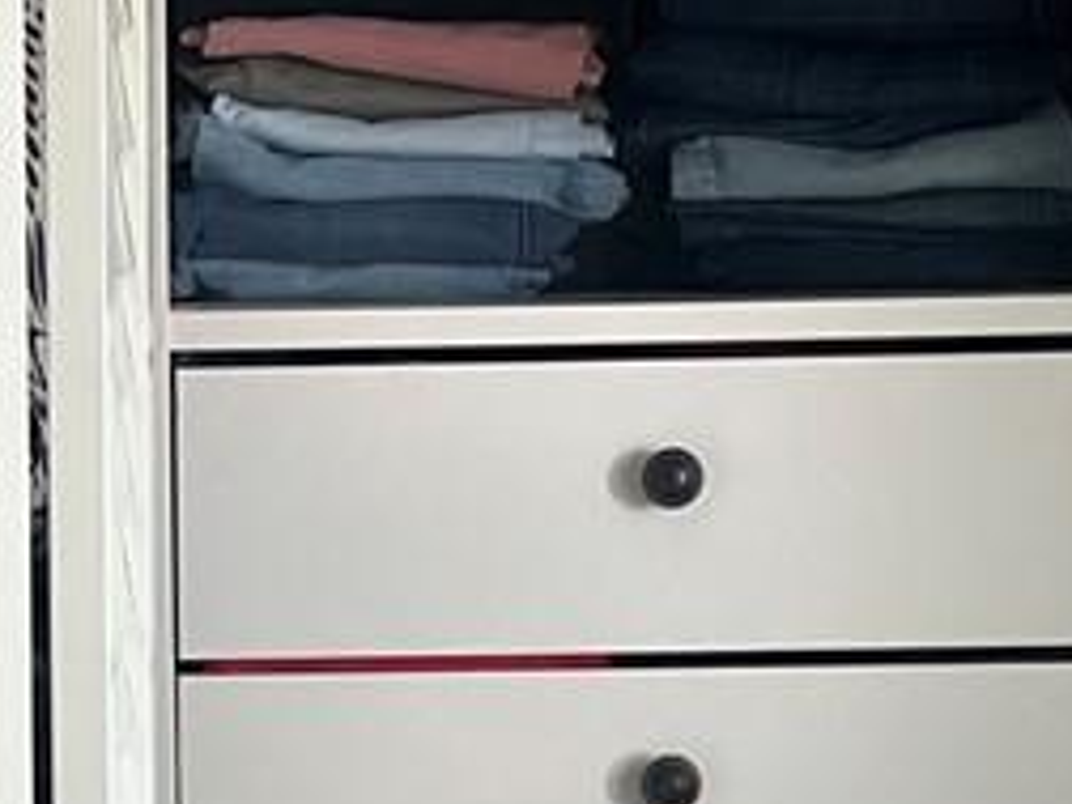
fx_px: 5110
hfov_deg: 11.8
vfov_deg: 9.0
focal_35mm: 165
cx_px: -34
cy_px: 766
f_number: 1.5
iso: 250
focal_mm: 5.7
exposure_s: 1/60
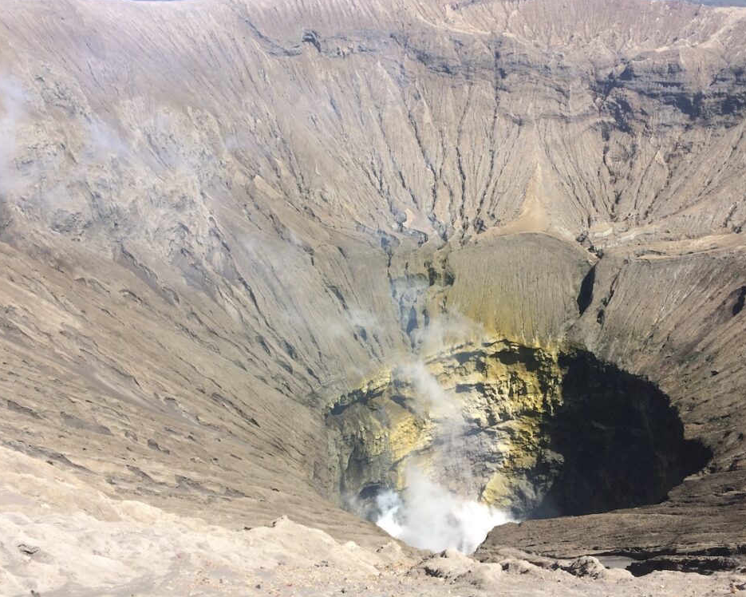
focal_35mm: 31
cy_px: 291
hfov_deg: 57.1
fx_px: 684
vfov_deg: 47.1
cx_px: 398
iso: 32
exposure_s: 1/1786
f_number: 2.2
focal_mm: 4.15
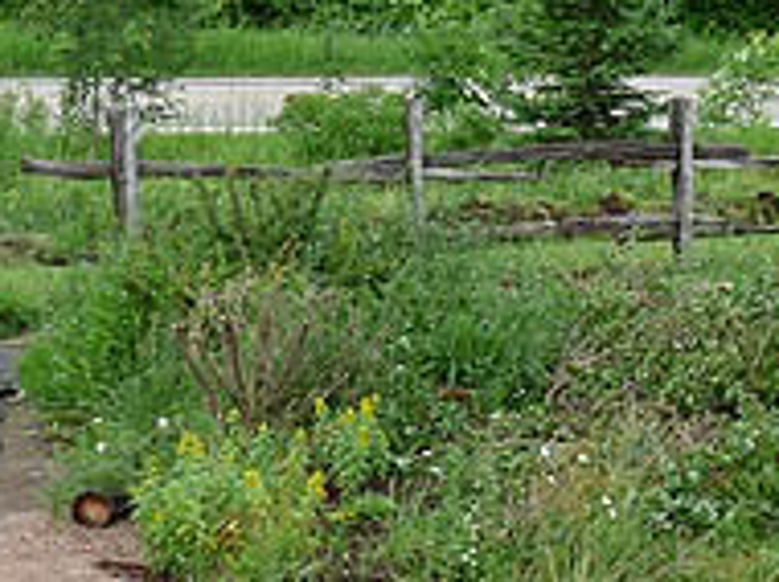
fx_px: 2045
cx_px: 939
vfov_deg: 16.2
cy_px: 291
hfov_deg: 20.2
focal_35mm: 91
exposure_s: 1/100
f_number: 4
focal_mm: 4.8
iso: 100
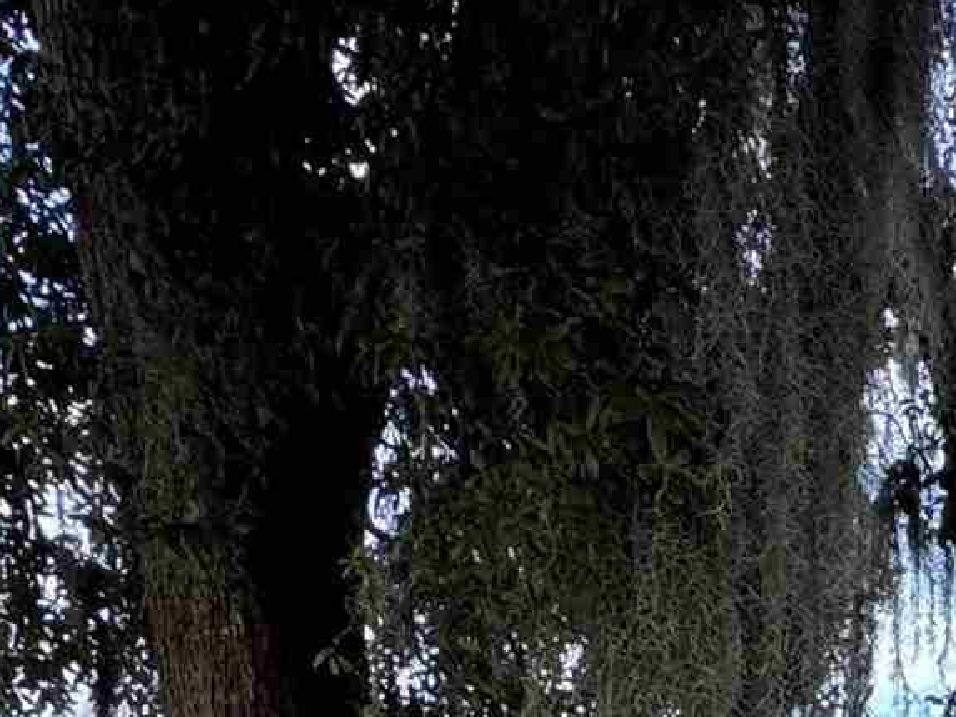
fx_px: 2072
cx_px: 1133
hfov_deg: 23.8
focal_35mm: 75
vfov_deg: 14.0
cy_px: 1691
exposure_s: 1/99
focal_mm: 2.22
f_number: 2.2
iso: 80
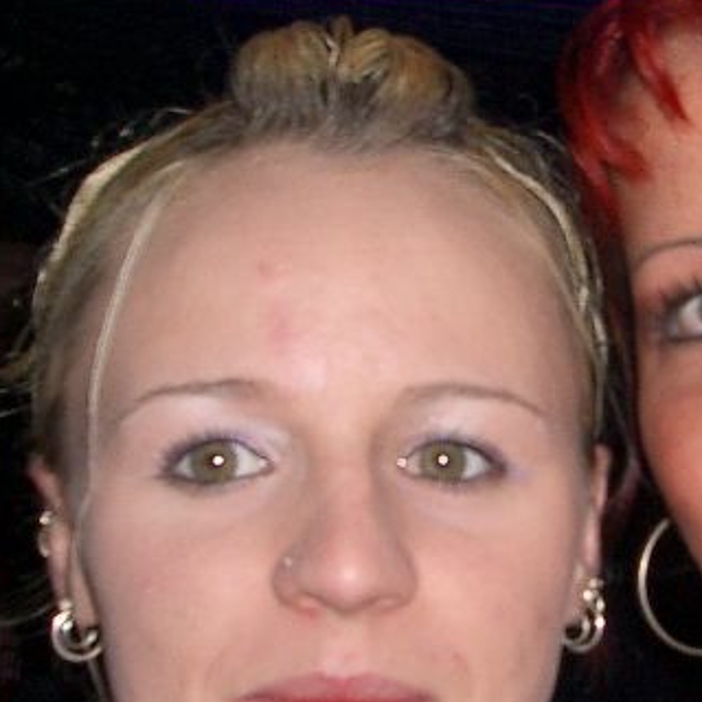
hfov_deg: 17.4
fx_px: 2271
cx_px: 608
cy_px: 434
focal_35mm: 99
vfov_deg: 17.5
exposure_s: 1/40
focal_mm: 5.8
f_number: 2.6
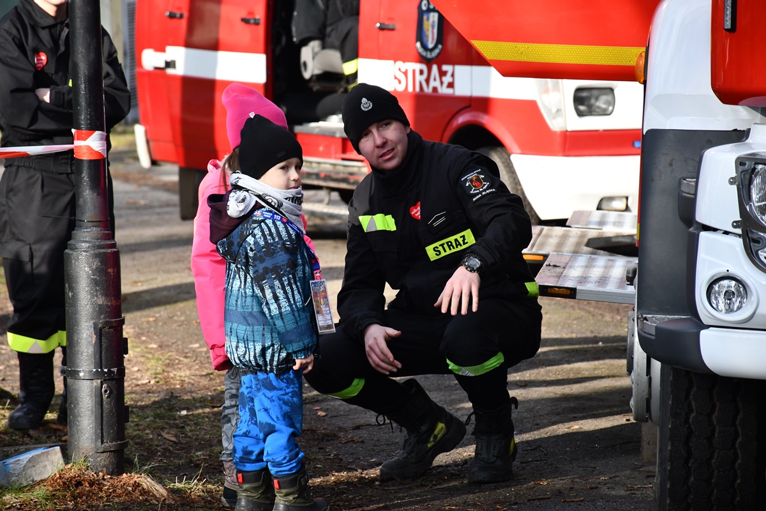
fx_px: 4468
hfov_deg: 9.8
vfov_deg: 6.5
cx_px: 383
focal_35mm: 210
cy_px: 256
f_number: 5.6
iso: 800
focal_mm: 140
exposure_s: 1/800
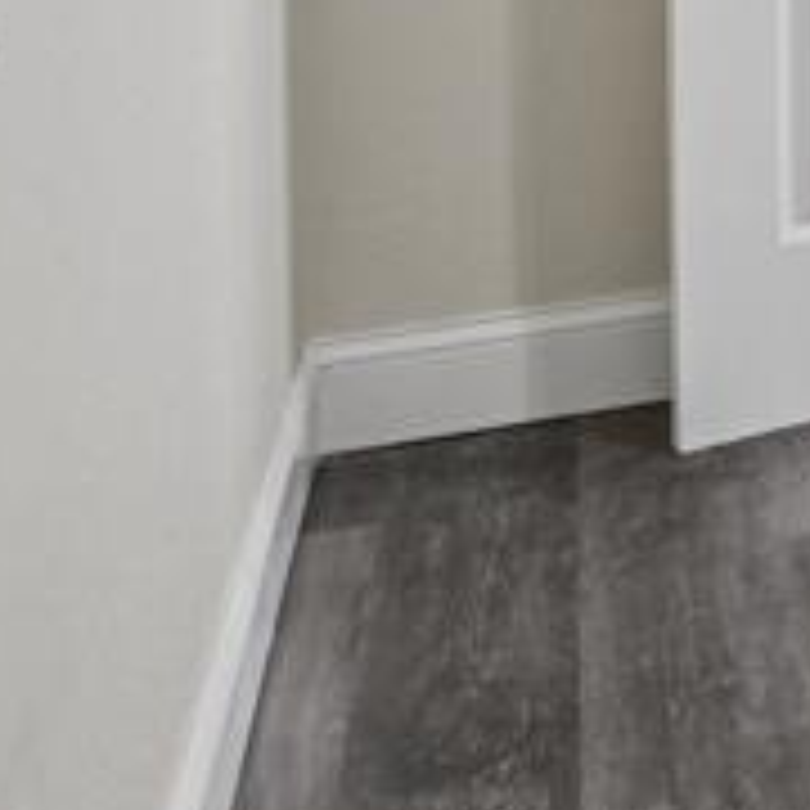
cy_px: -540
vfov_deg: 16.5
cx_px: 2097
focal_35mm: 92
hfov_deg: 12.9
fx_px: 2436
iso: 400
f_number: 9
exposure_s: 1/30
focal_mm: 19
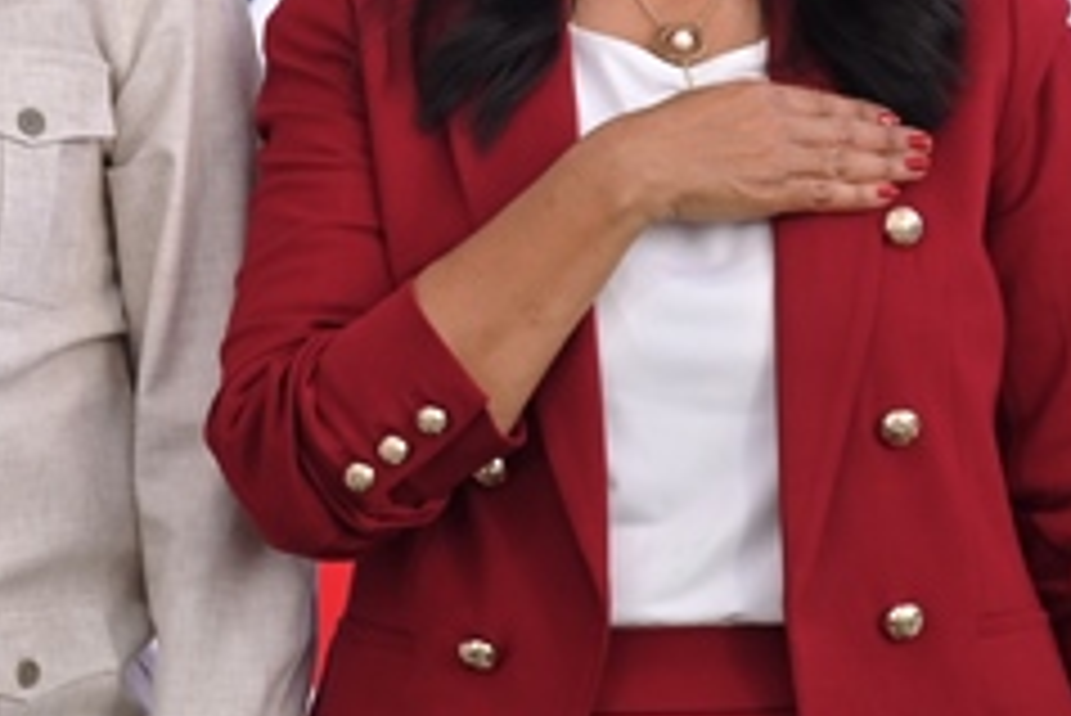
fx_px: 9972
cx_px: -310
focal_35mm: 335
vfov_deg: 4.1
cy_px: 90
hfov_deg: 6.1
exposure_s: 1/200
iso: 500
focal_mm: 78
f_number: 5.6
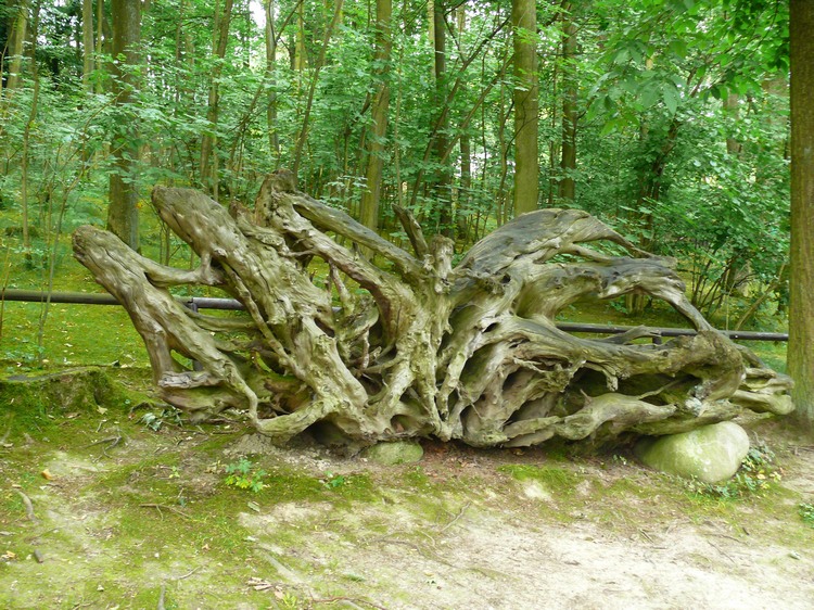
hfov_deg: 50.2
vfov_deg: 38.6
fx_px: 870
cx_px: 407
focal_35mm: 37
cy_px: 305
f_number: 2.8
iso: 200
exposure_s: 1/15
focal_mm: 7.7
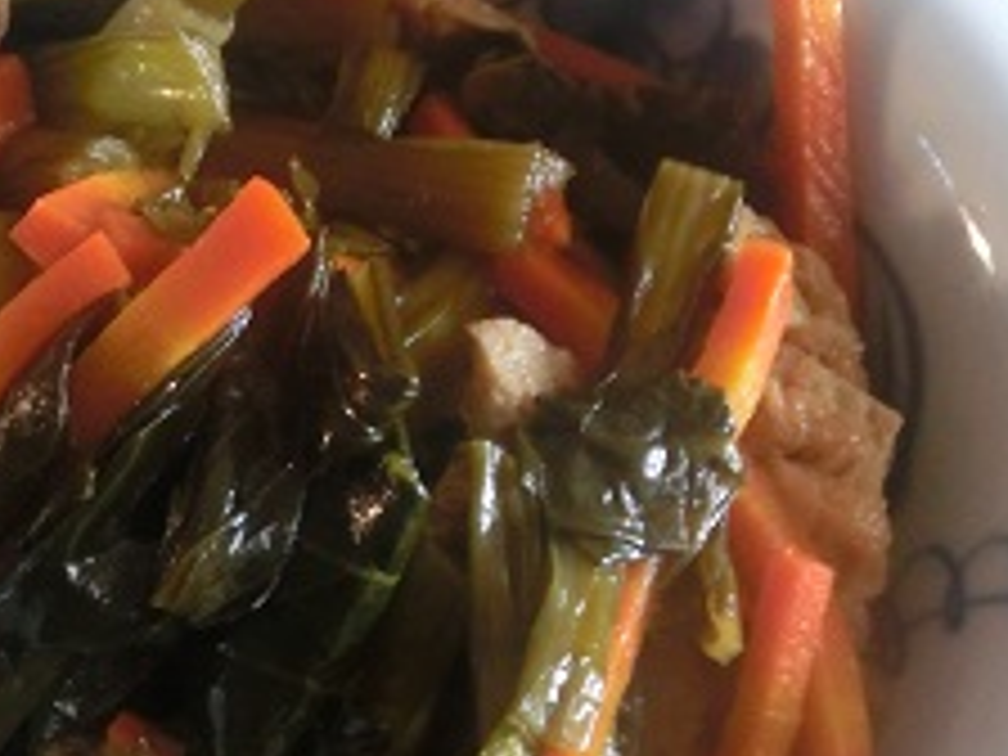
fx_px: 2213
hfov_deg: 25.0
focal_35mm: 76
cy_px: 500
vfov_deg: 19.3
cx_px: 119
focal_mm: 6.5
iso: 800
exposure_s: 1/40
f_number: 4.1
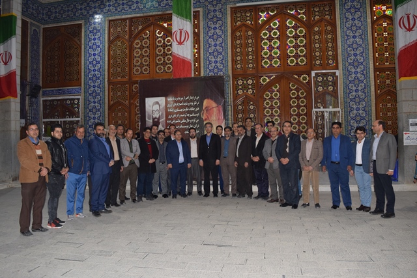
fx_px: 313
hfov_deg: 67.4
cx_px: 208
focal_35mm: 27
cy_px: 139
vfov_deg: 48.0
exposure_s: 1/60
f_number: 5.6
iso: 1000
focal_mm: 18
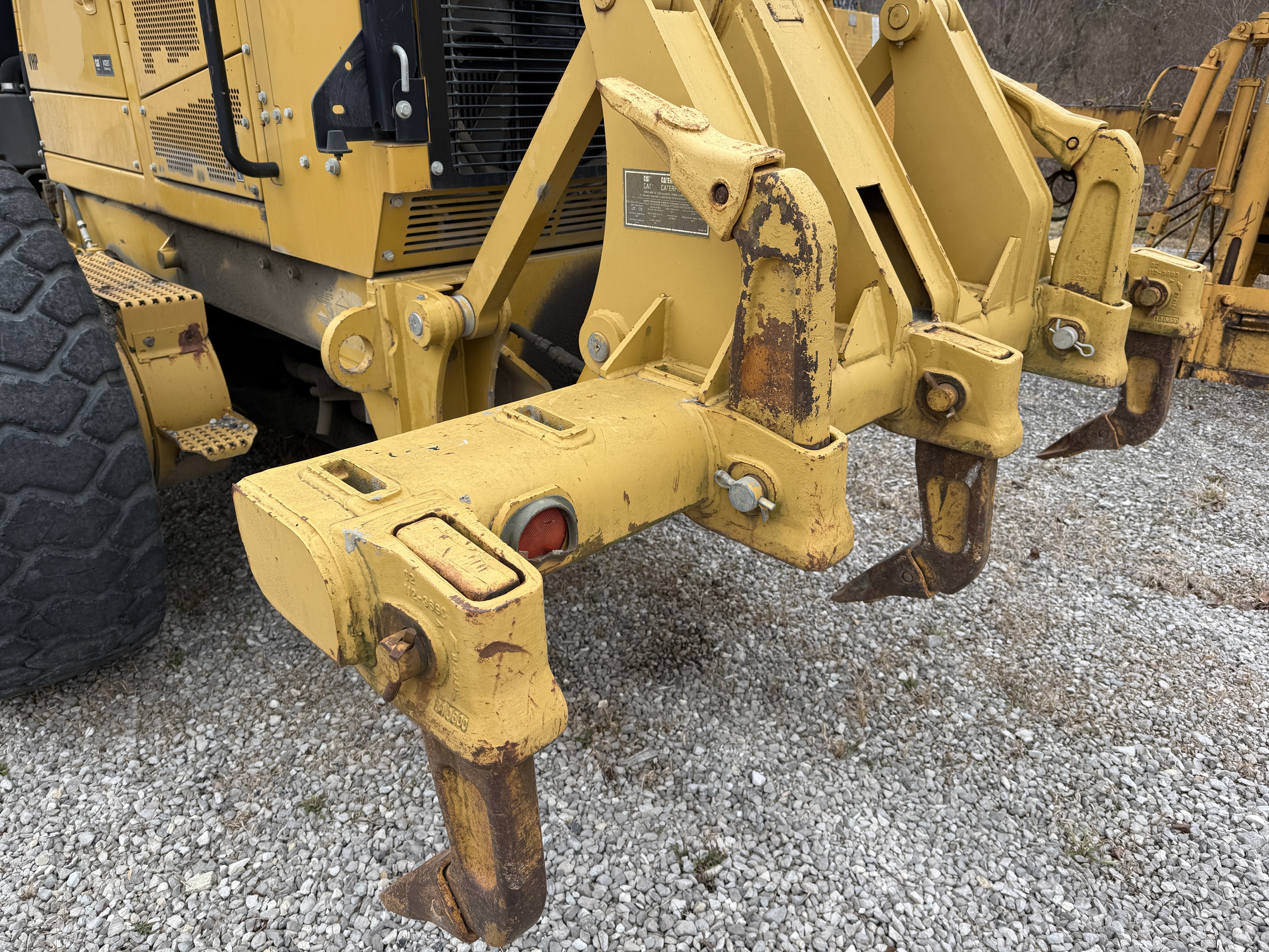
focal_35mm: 24
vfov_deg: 56.8
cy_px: 476
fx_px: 880
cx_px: 634
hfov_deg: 71.6
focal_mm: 6.76
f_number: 1.78
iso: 80
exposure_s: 1/765
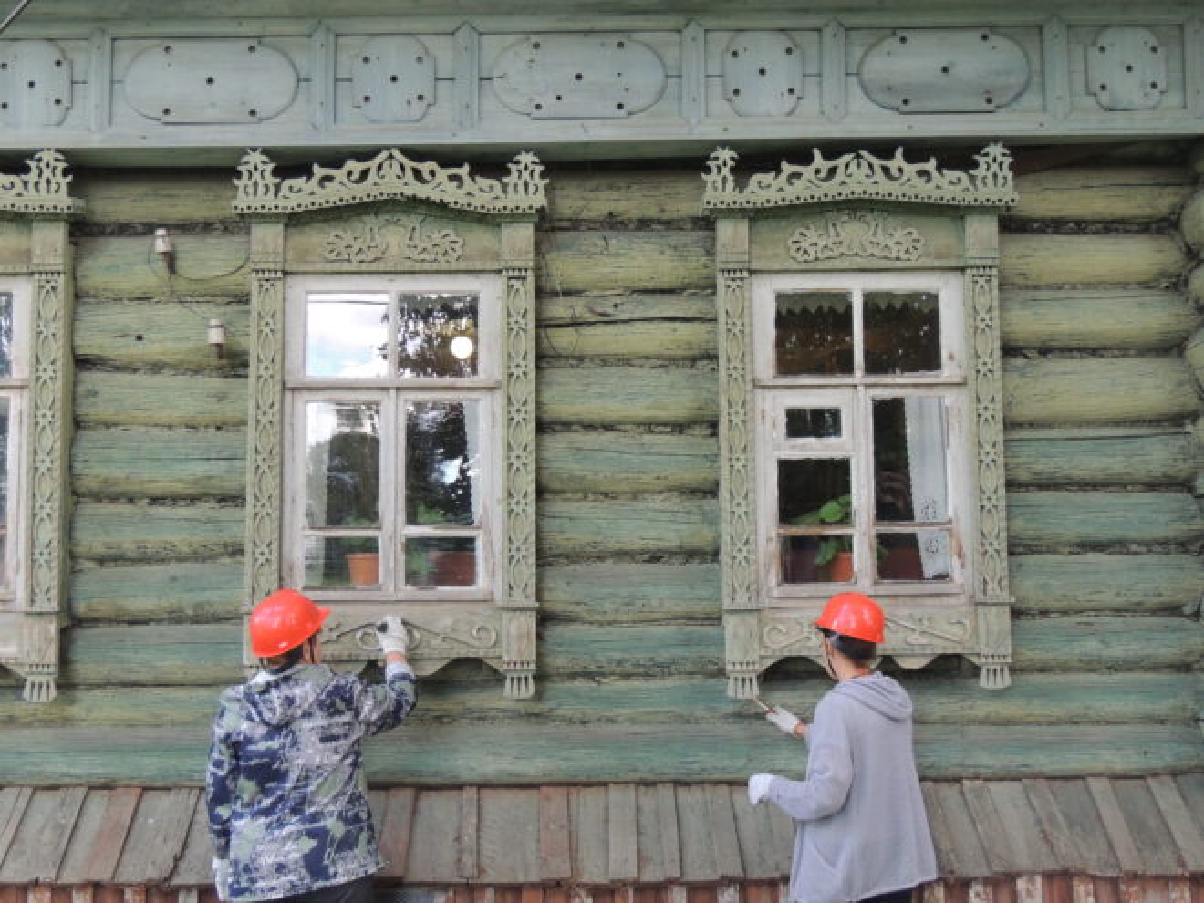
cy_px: 452
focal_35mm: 43
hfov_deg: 43.9
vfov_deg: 33.6
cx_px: 602
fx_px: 1496
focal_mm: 7.6
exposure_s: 1/125
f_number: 3.4
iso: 400
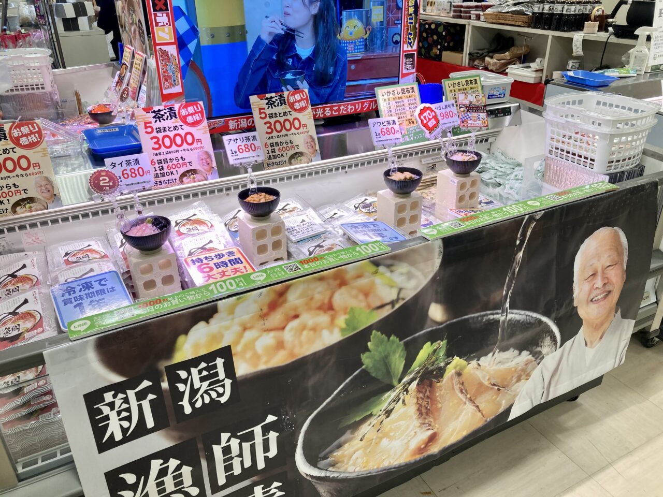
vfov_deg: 49.7
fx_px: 536
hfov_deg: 63.4
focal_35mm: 28
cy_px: 248
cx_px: 332
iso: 32
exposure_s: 1/100
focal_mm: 3.99
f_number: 1.8
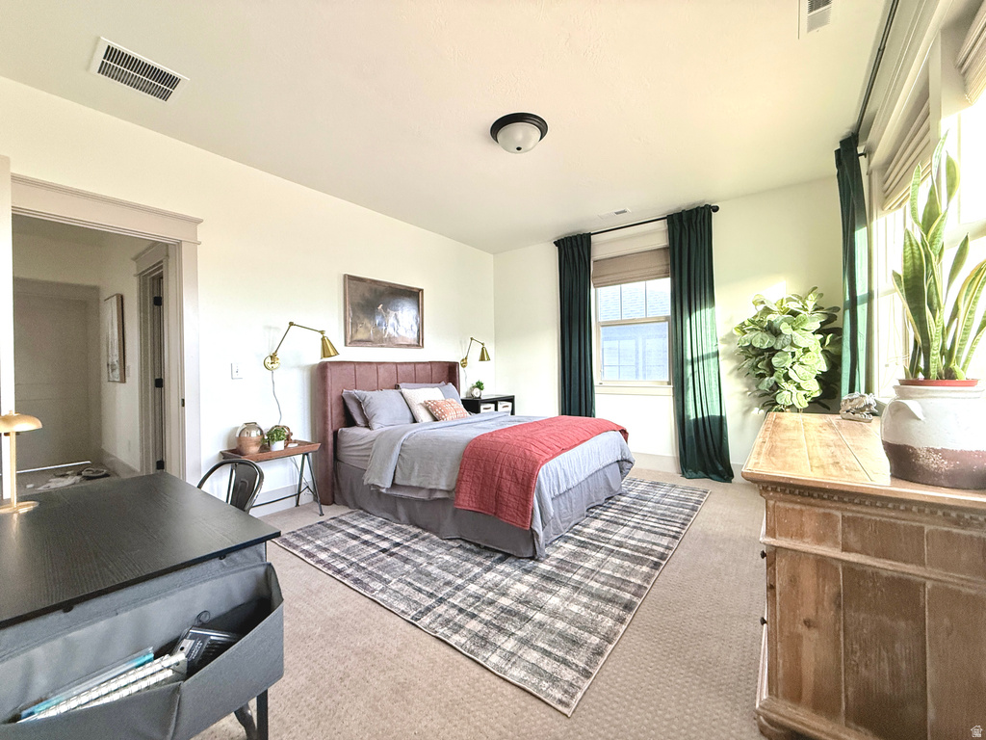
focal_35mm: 14
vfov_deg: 85.7
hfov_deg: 102.1
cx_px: 493
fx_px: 399
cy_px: 370
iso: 320
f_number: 2.2
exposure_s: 1/93
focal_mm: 2.22
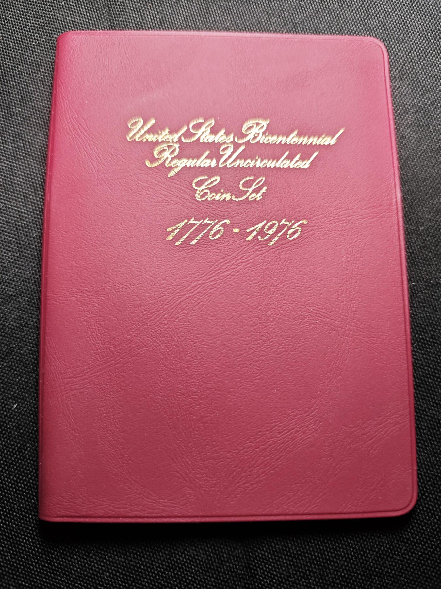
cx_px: 220
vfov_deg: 71.6
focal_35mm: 24
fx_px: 408
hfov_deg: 56.8
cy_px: 294
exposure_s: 1/100
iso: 125
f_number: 1.6
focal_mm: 5.84
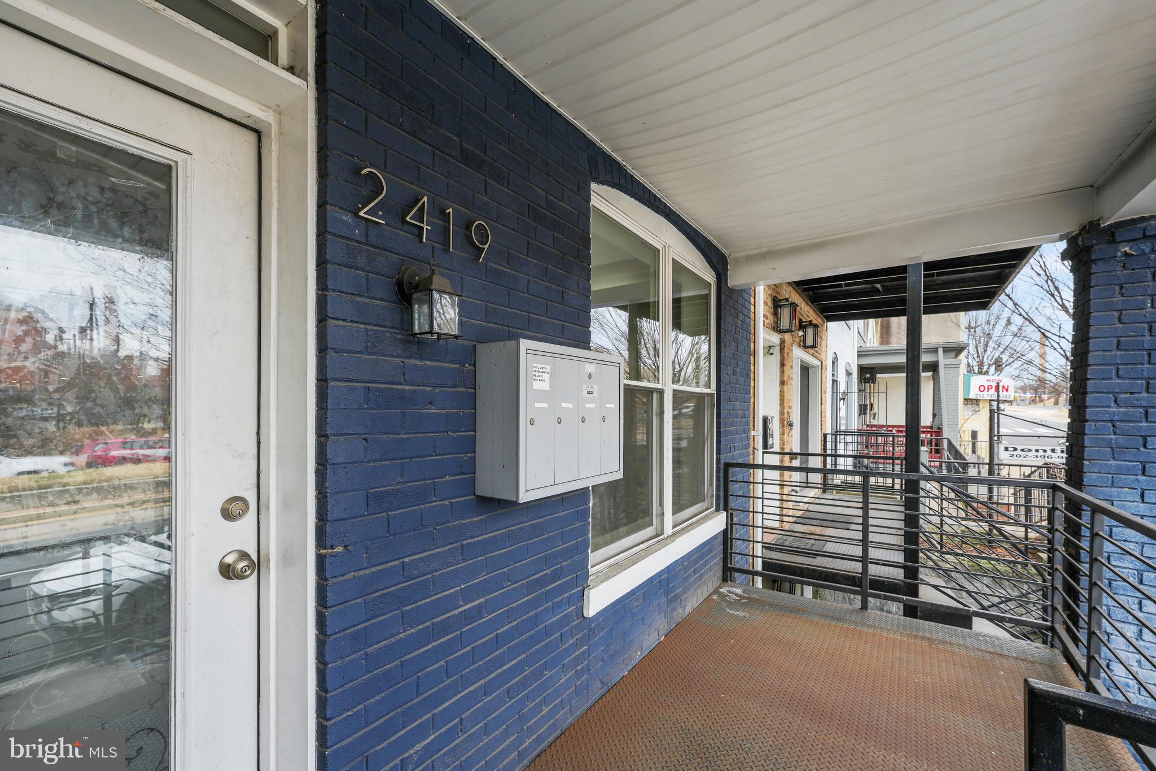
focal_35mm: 14
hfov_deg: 104.3
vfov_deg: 81.2
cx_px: 578
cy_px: 386
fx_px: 449
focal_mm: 14
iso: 160
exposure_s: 1/50
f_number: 7.1
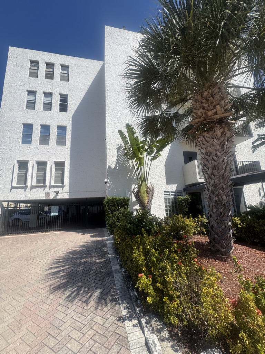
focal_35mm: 14
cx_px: 132
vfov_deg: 102.1
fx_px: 143
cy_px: 177
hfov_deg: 85.7
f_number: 2.2
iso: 50
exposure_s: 1/2342
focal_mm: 2.22
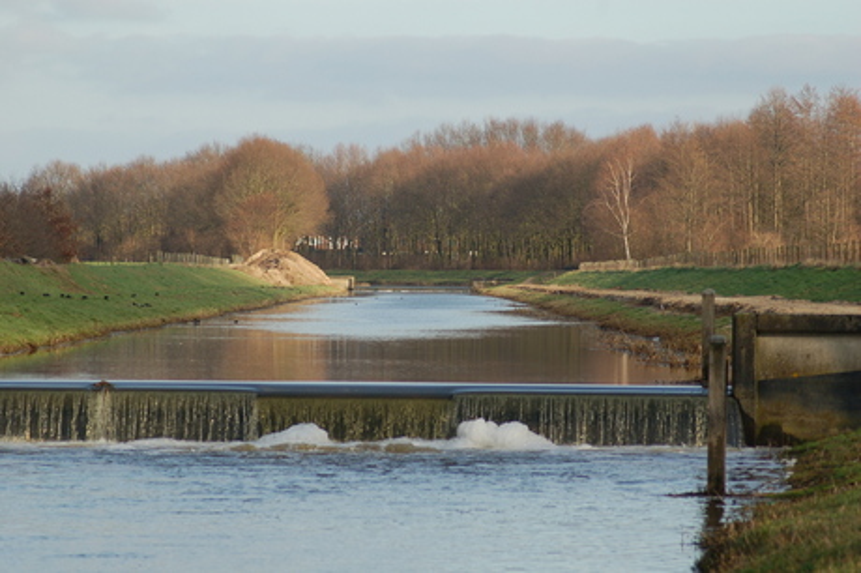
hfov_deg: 8.9
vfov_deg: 5.9
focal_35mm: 232
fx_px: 5556
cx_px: 430
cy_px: 286
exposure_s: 1/400
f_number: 6.3
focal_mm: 155
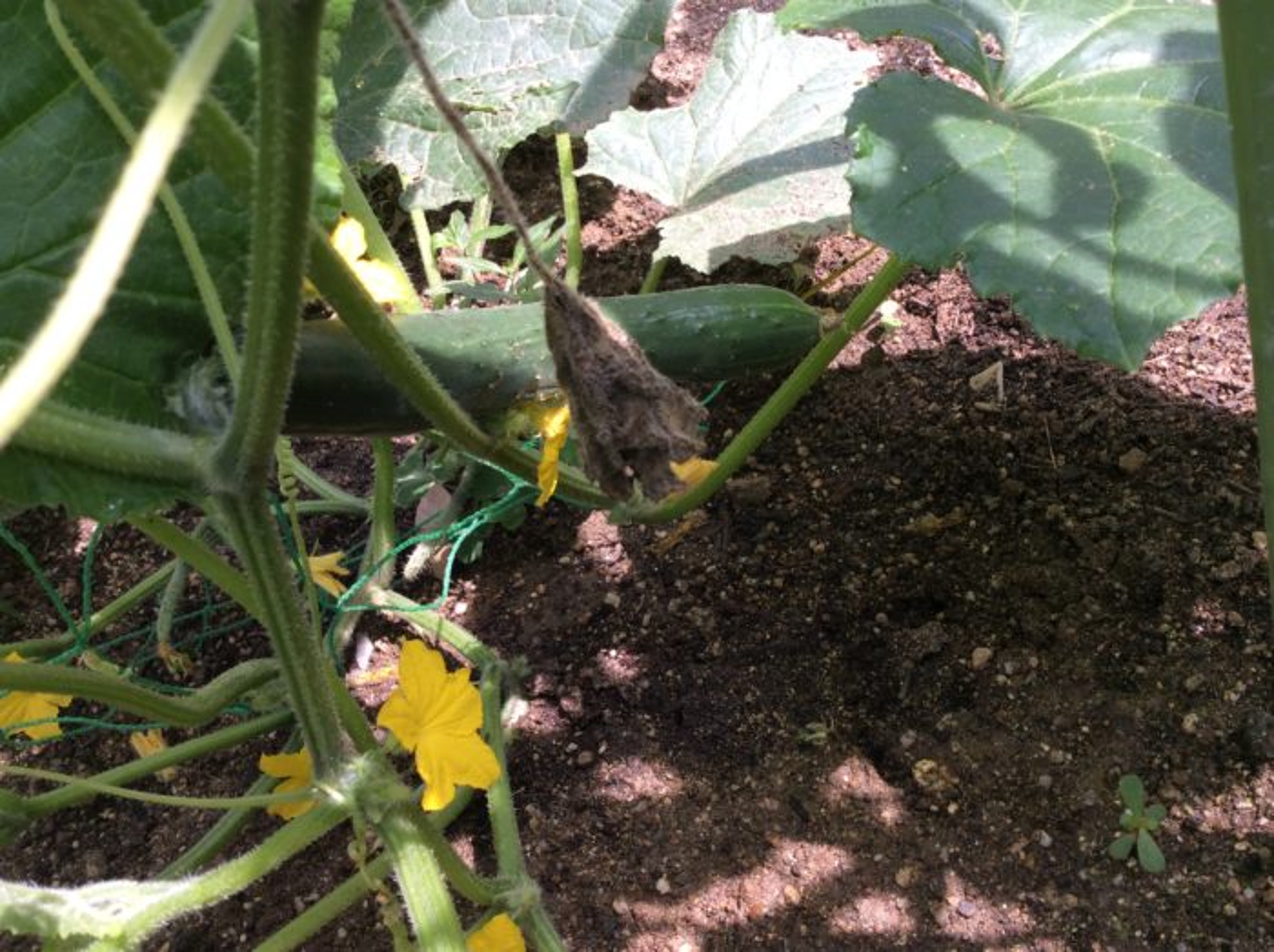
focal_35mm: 32
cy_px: 476
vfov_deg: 44.1
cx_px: 637
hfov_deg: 56.9
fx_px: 1176
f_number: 2.4
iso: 32
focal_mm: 3.3
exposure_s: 1/231
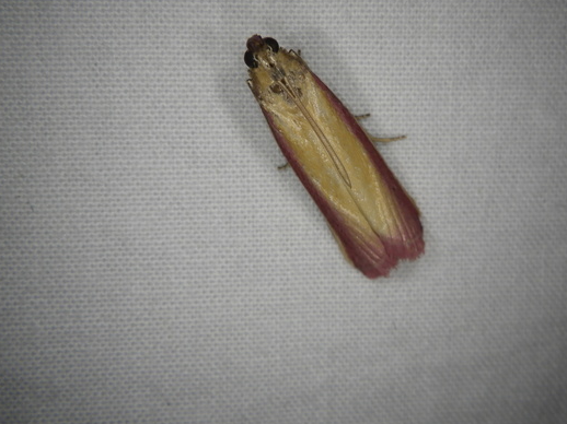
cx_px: 315
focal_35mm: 52
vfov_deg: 28.0
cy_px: 196
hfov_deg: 36.8
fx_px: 851
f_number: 4.6
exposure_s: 1/1250
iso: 125
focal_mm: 6.1
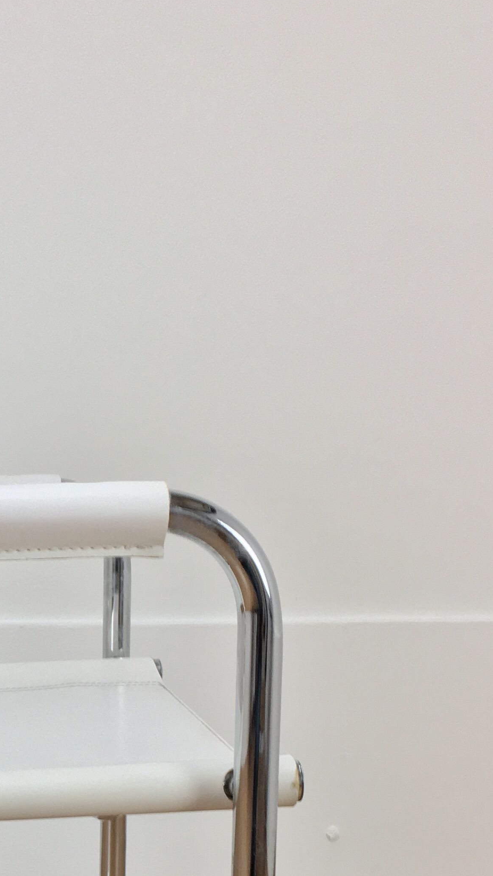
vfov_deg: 32.2
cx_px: -128
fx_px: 1441
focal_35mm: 62
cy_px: 785
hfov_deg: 18.2
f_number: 2.2
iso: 32
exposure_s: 1/33
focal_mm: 4.15
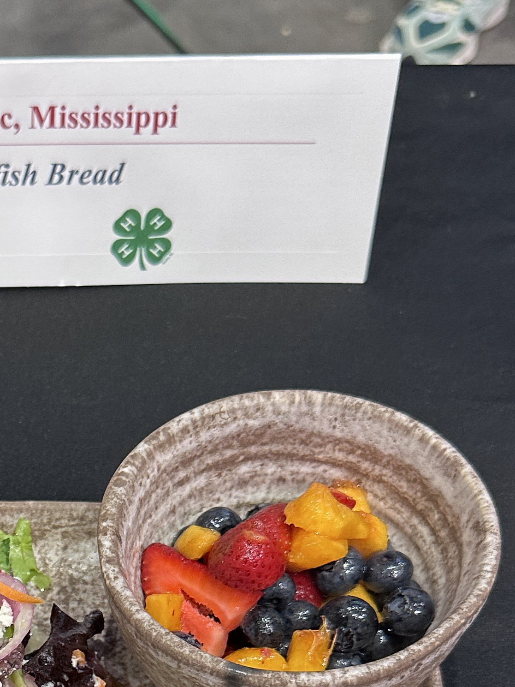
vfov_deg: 28.1
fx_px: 1289
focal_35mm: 65
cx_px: -55
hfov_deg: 21.4
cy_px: 683
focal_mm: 6.86
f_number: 1.78
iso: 200
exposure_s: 1/112
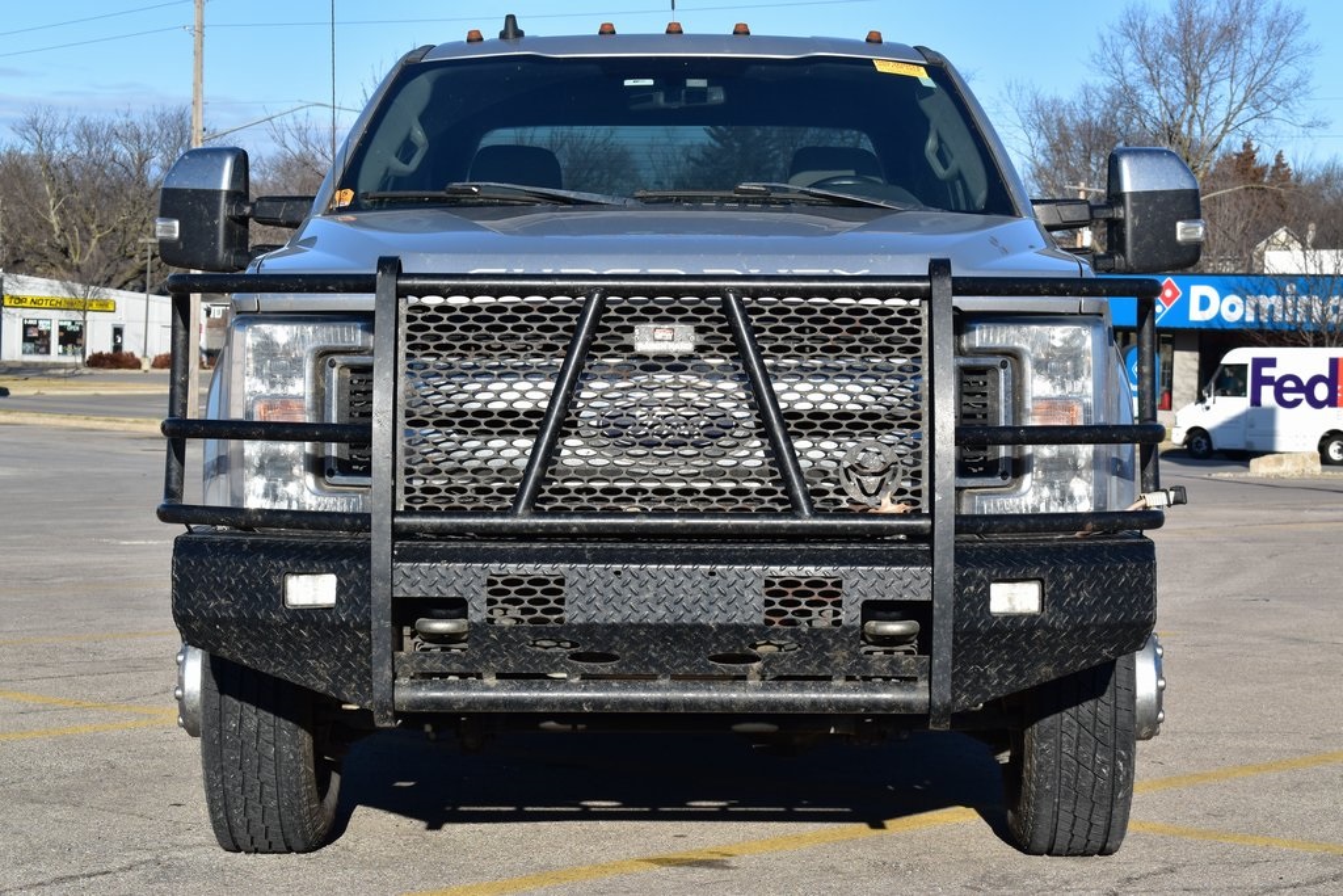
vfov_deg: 17.5
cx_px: 672
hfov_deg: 26.0
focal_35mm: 78
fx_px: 2910
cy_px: 448
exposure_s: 1/400
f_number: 11
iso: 400
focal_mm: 52
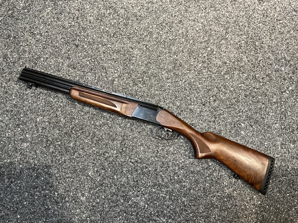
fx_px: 250
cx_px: 149
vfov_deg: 48.2
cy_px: 112
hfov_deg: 61.7
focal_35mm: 29
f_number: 1.8
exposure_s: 1/61
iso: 64
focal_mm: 3
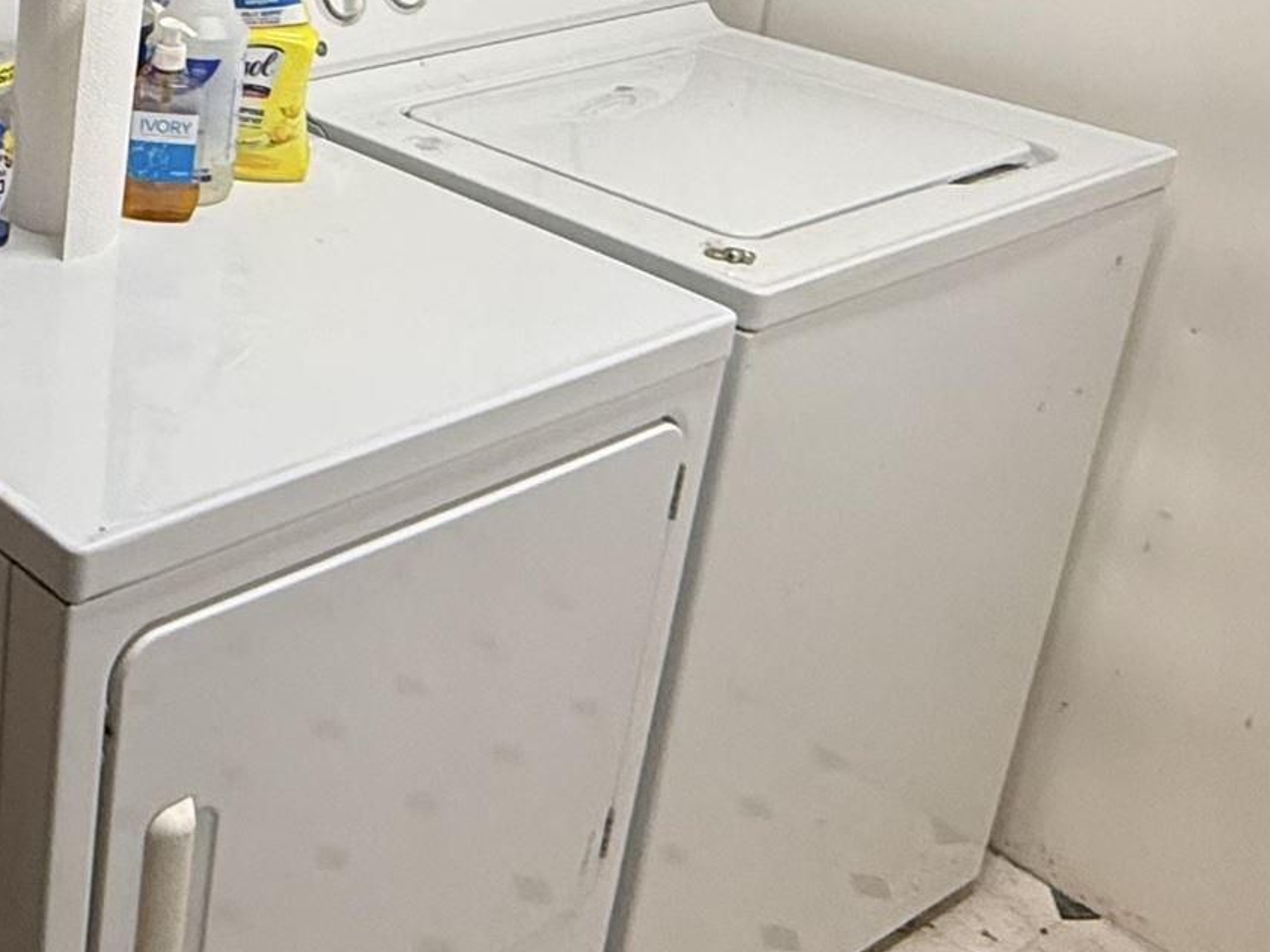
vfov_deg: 27.7
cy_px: 136
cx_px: -137
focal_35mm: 51
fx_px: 1871
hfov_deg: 32.8
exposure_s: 1/120
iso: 200
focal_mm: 2.22
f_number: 2.2
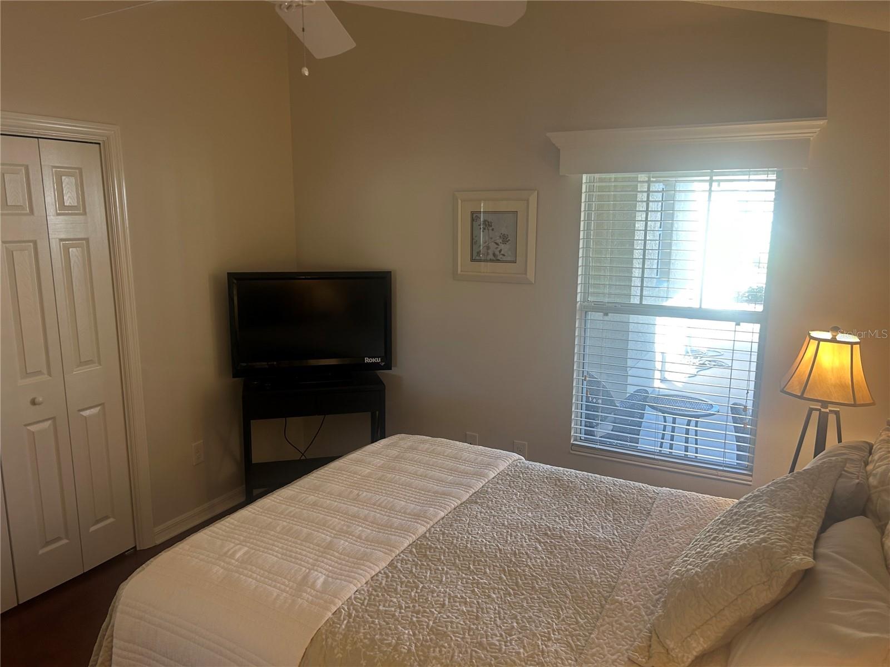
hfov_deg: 67.3
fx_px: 668
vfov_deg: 53.1
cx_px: 445
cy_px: 334
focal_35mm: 26
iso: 64
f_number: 1.5
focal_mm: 5.7
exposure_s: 1/60
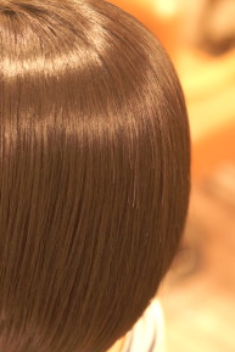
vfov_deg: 22.4
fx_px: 889
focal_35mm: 91
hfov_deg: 15.0
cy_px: 164
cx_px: 43
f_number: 1.8
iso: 800
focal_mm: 35
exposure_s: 1/200
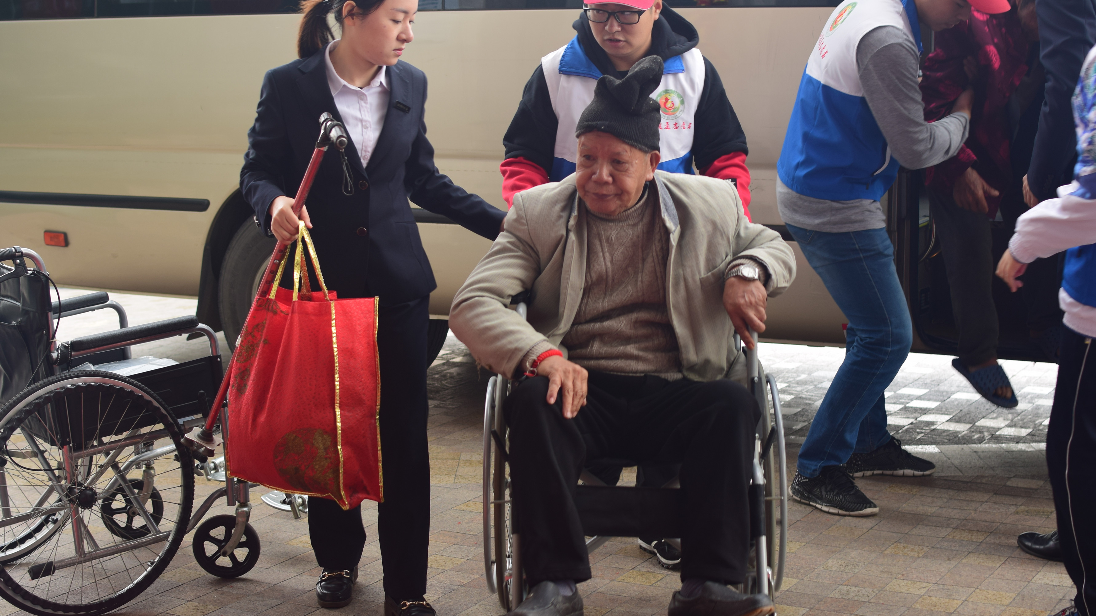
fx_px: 1790
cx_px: 486
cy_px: 295
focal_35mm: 62
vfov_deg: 19.5
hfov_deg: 34.0
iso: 100
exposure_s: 1/60
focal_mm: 35
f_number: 3.5
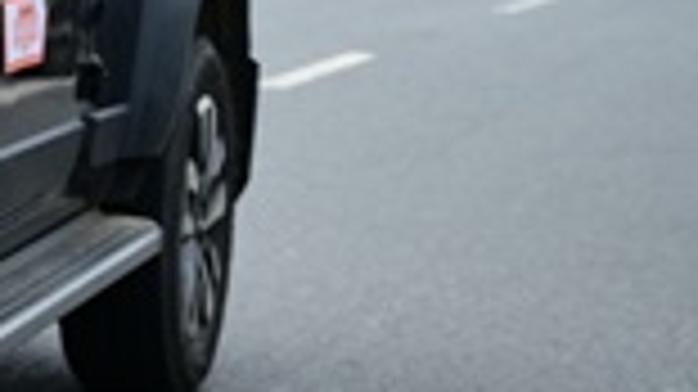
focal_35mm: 212
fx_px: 3922
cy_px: 54
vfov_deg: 5.7
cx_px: -531
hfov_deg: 9.7
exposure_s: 1/400
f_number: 4
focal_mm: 52
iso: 100
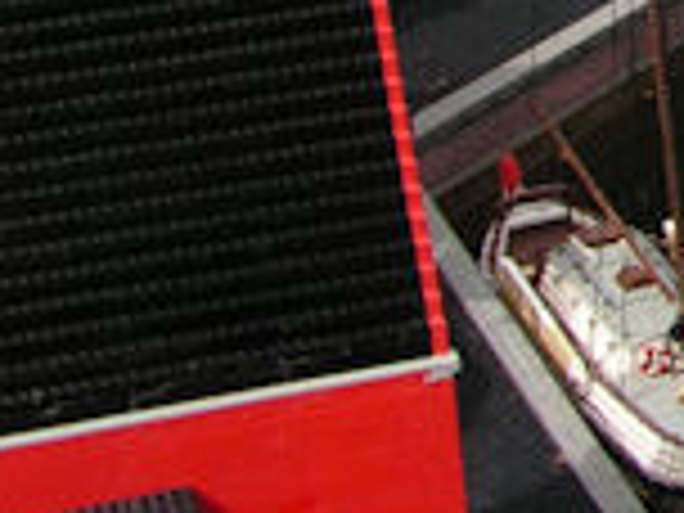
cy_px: -407
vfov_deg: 8.4
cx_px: 1490
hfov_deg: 10.4
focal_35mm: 170
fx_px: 3359
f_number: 5.6
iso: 50
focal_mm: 6.3
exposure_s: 1/200
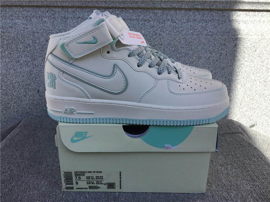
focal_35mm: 31
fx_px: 242
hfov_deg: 58.4
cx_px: 135
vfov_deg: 45.4
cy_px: 101
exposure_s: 1/806
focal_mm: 3.3
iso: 25
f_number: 2.4
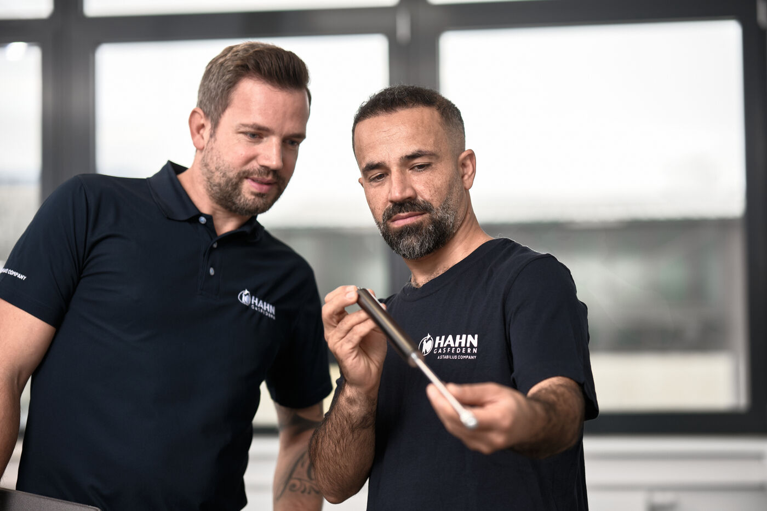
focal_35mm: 84
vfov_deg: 16.3
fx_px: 1789
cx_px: 384
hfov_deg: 24.2
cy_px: 256
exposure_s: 1/250
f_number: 1.6
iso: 160
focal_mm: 56
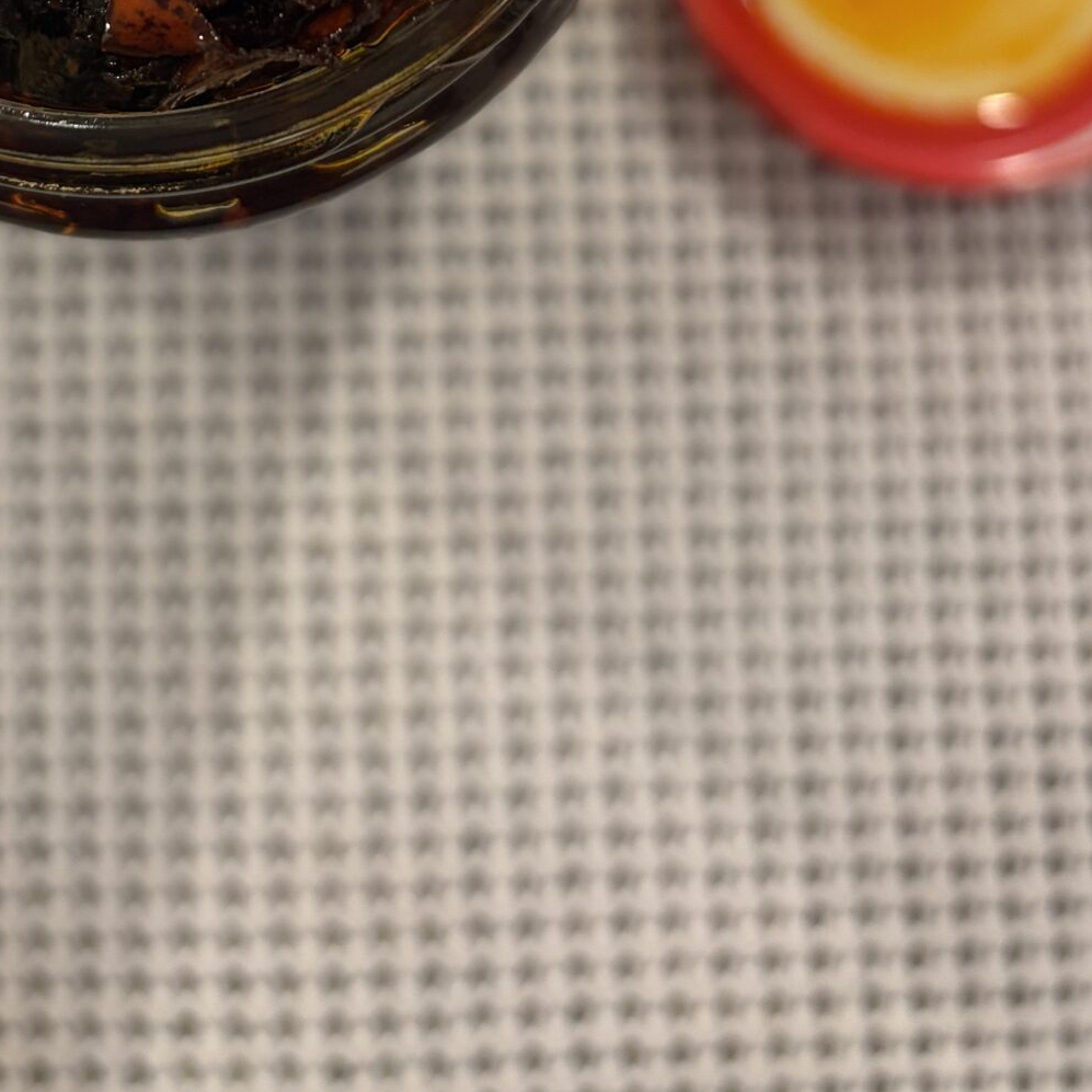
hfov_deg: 28.6
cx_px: 255
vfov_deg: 26.1
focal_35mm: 59
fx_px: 2106
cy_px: -195
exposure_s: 1/60
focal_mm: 5.96
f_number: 1.6
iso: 200
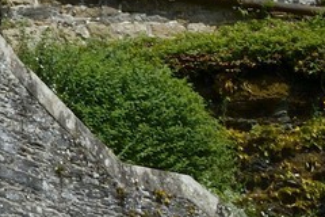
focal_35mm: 193
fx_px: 1742
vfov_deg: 6.7
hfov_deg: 8.5
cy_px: -338
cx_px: -723
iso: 200
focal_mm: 29
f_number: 18
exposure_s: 1/200
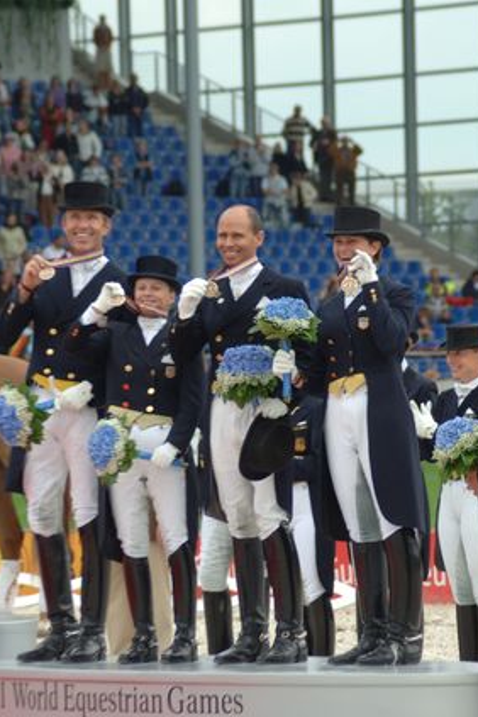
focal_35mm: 329
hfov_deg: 4.2
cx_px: 256
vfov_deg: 6.3
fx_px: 6547
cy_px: 358
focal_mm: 145
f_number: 5.6
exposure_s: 1/250
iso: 200
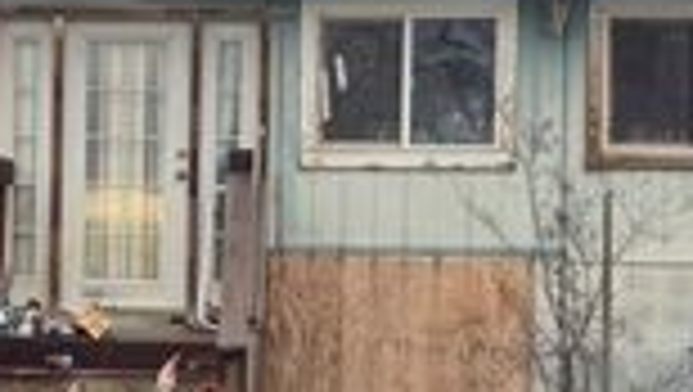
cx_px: 94
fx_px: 1564
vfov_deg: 14.2
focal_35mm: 85
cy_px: 273
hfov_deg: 24.4
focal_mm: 6.76
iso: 80
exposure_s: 1/695
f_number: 1.78
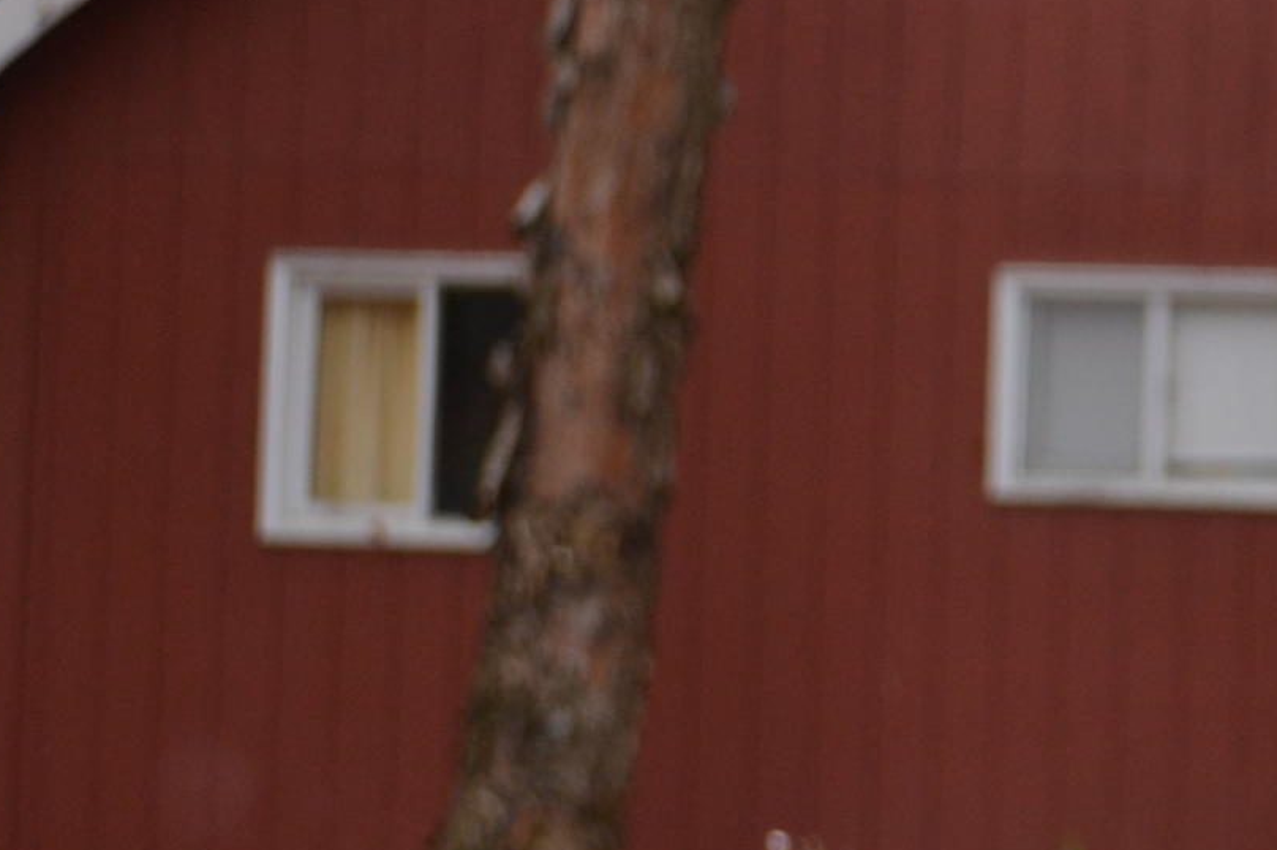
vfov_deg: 8.7
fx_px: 5531
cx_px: 2274
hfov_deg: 12.1
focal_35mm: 156
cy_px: -49
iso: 220
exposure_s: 1/125
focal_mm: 28
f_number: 4.5
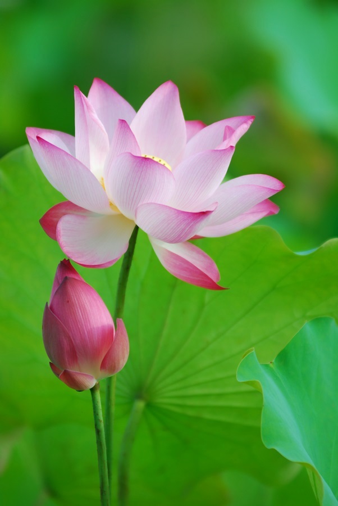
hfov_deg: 4.6
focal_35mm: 300
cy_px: 253
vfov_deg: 6.9
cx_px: 169
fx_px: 4215
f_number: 2.8
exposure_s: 1/400
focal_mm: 200
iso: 100
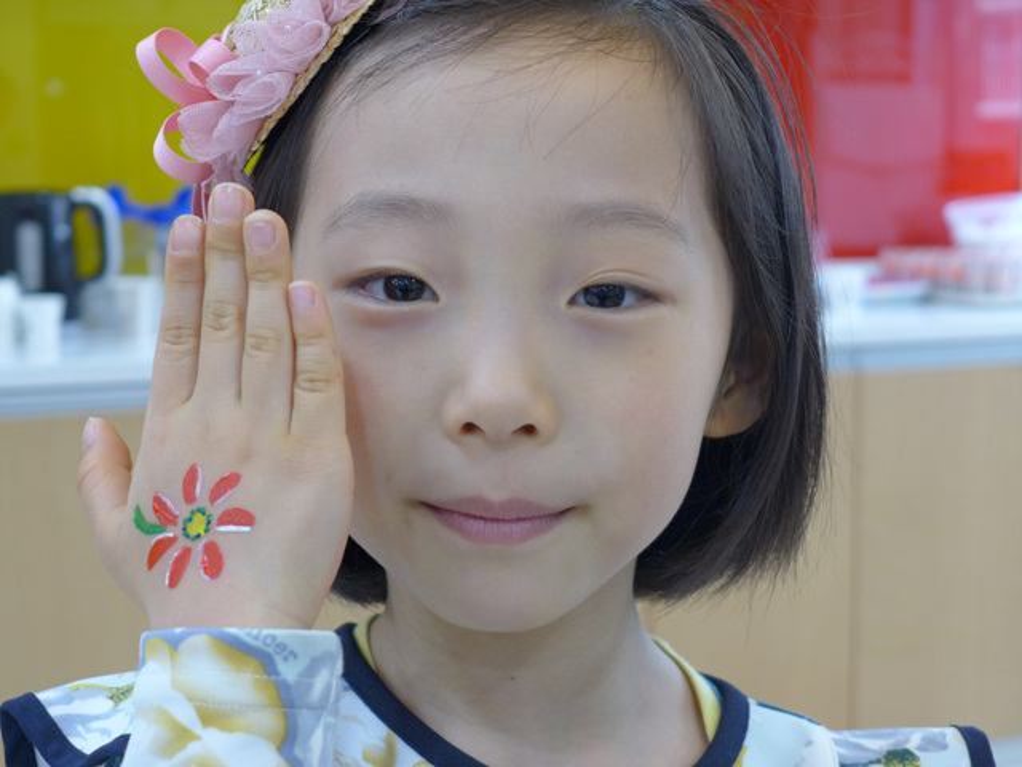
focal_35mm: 60
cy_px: 384
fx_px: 1771
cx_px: 511
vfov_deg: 24.4
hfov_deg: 32.2
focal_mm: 11.8
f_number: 2
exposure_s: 1/100
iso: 200
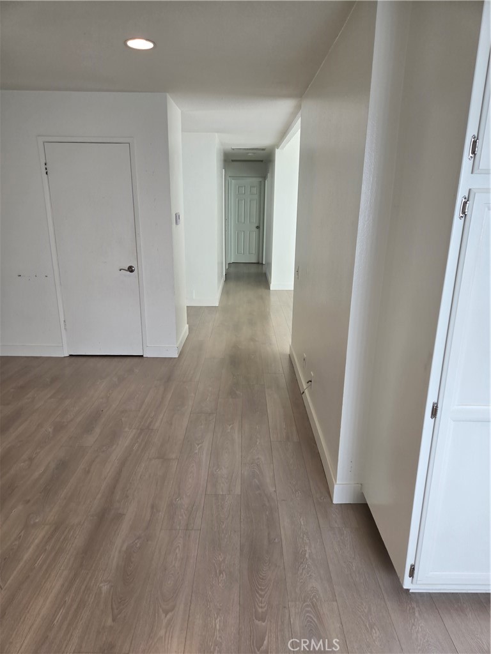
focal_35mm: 23
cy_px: 327
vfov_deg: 73.9
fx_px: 435
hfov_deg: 58.9
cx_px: 246
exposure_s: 1/120
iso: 50
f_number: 1.8
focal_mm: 5.4
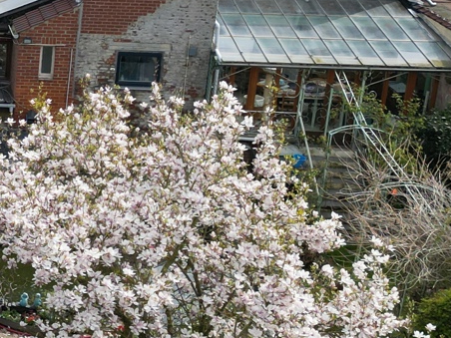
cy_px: 103
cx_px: -271
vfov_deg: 14.5
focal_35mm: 102
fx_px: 1329
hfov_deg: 17.0
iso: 140
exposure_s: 1/2500
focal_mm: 6.72
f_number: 1.7
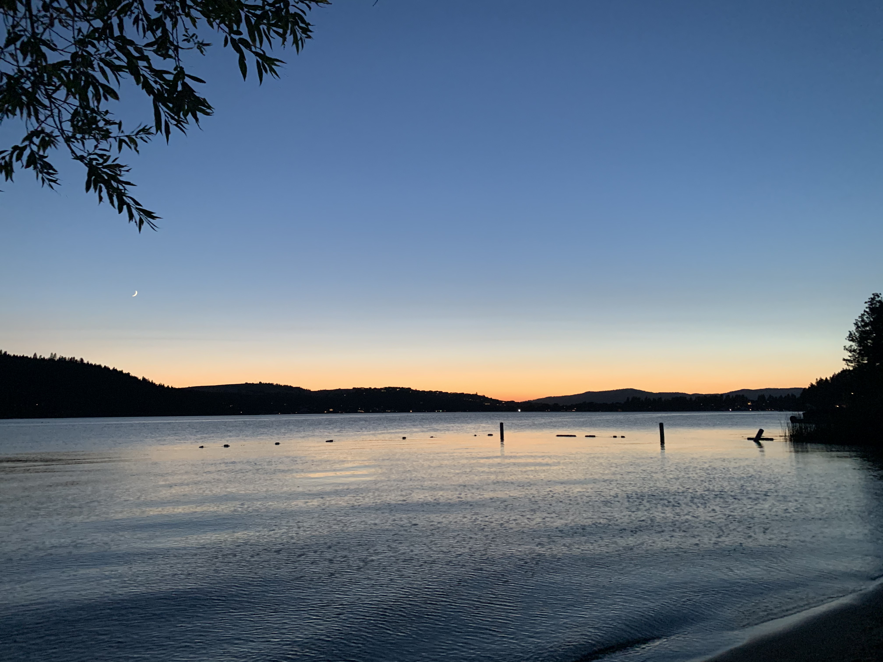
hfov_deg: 67.3
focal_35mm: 26
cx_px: 442
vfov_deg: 53.1
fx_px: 663
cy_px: 331
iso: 400
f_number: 1.8
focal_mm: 4.25
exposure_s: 1/52
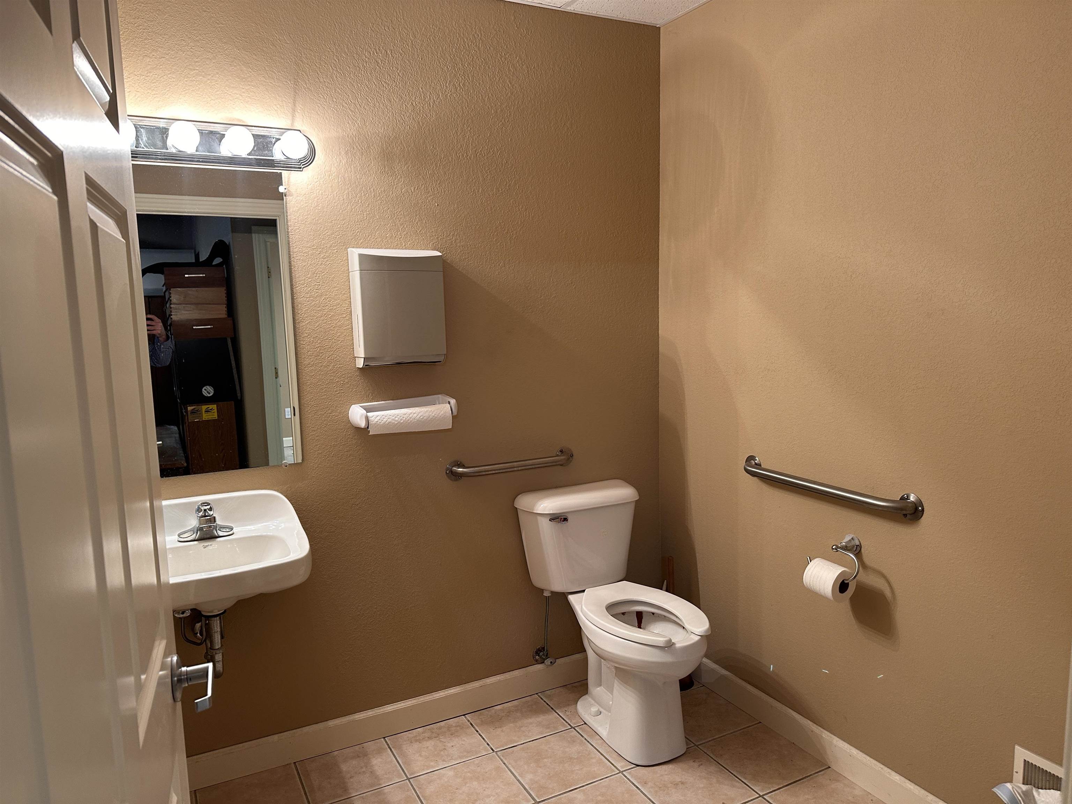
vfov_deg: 56.8
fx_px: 743
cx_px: 536
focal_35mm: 24
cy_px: 402
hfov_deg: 71.6
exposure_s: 1/60
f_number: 1.78
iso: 160
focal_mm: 6.86
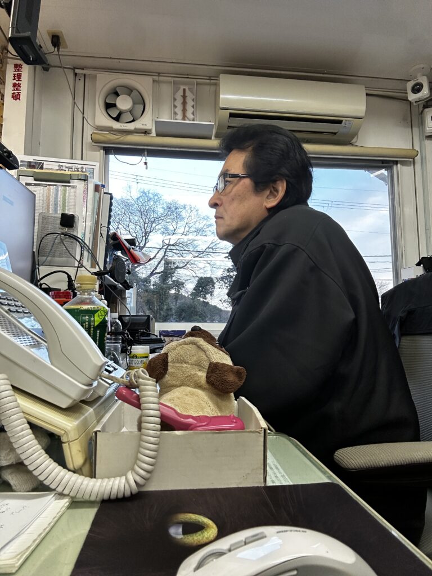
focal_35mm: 23
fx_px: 383
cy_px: 288
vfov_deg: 73.9
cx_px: 216
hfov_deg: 58.9
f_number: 1.9
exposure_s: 1/60
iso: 100
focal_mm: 2.69
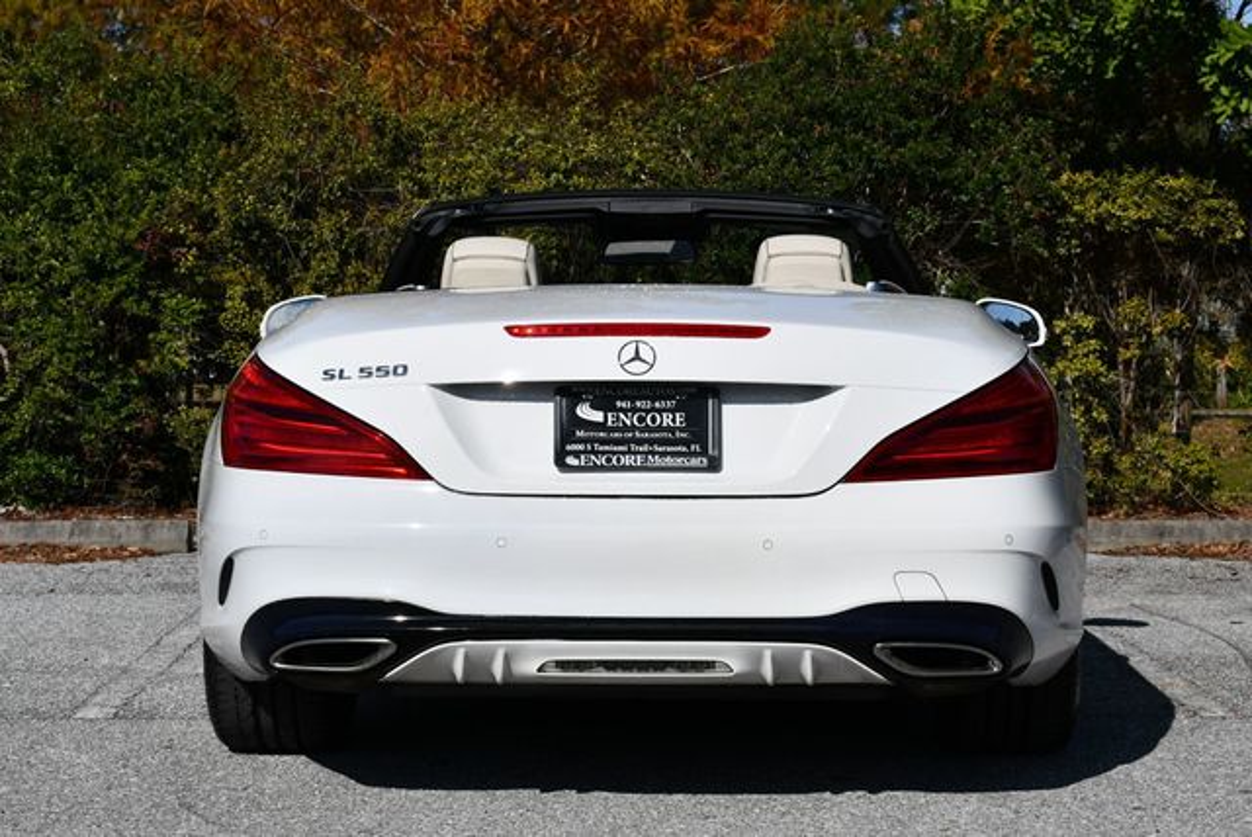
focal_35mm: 80
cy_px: 418
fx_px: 2785
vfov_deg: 17.1
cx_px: 626
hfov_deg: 25.3
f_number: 11
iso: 100
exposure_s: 1/500
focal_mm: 40
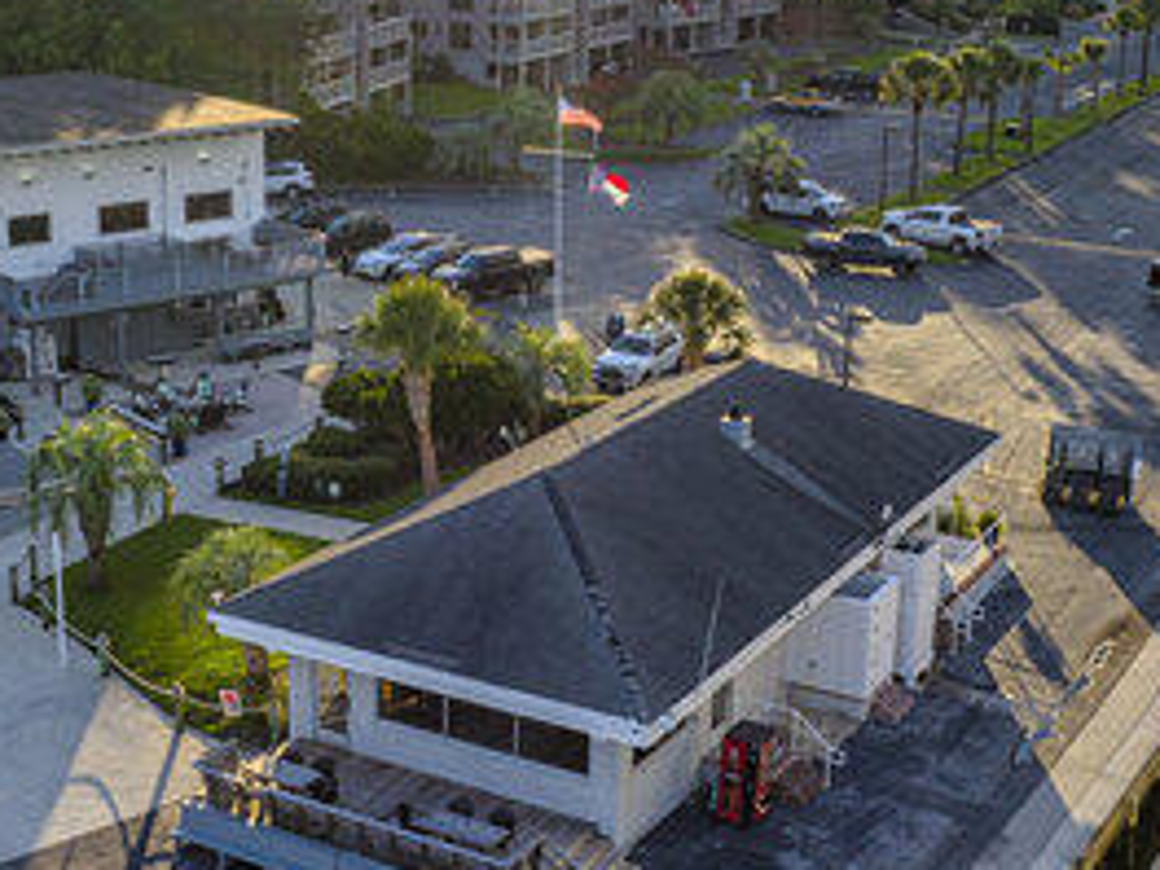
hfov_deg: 32.5
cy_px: 371
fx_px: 1977
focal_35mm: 59
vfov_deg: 24.8
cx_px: 426
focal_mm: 12.29
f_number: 4
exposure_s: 1/1000
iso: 100
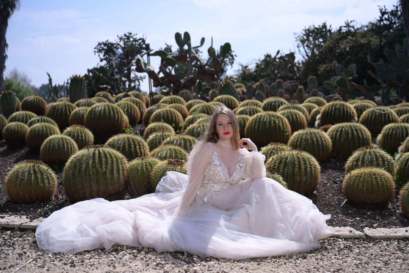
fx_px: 546
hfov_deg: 41.1
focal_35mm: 48
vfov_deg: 28.1
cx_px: 204
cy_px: 136
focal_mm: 48
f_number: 3.5
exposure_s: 1/2000
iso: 100
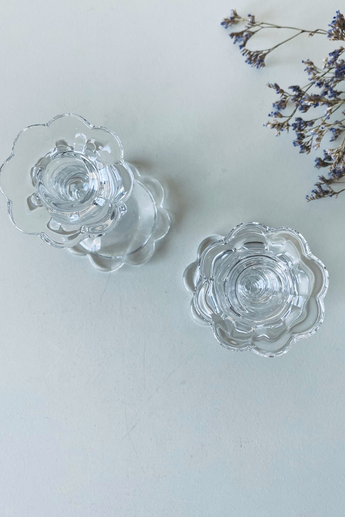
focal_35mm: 33
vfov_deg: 57.2
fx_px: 474
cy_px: 254
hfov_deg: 39.9
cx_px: 185
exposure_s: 1/122
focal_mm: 4.25
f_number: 1.8
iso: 50
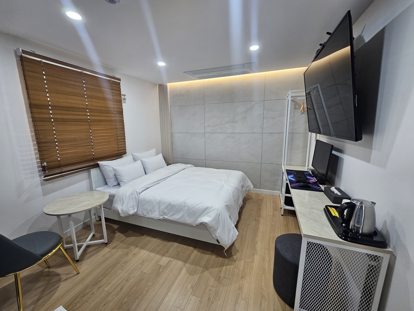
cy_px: 156
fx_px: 155
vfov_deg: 89.9
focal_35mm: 13
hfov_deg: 106.2
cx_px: 207
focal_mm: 2.2
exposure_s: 1/60
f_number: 2.2
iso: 125
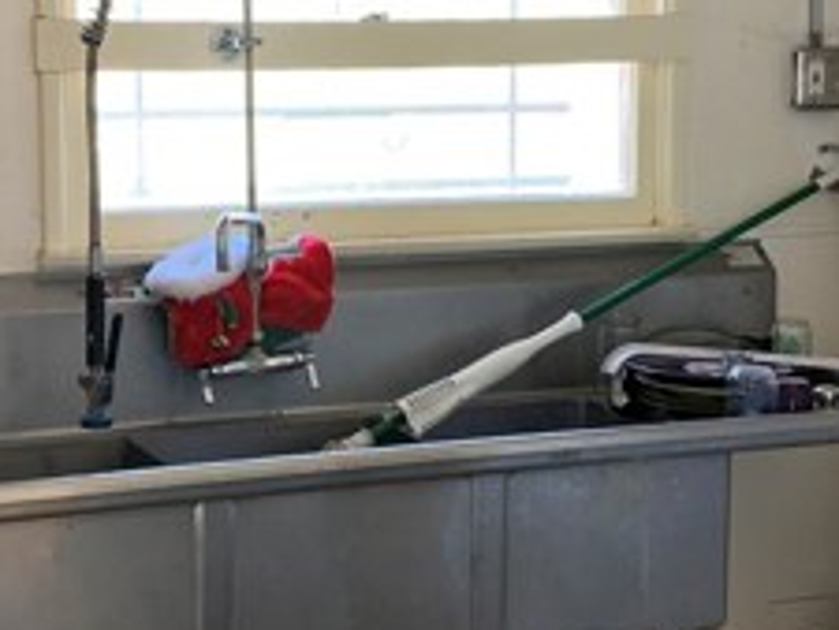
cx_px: 261
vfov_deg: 19.9
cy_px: 261
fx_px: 1795
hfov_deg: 26.1
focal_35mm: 74
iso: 160
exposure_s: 1/60
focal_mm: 4.25
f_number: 1.8
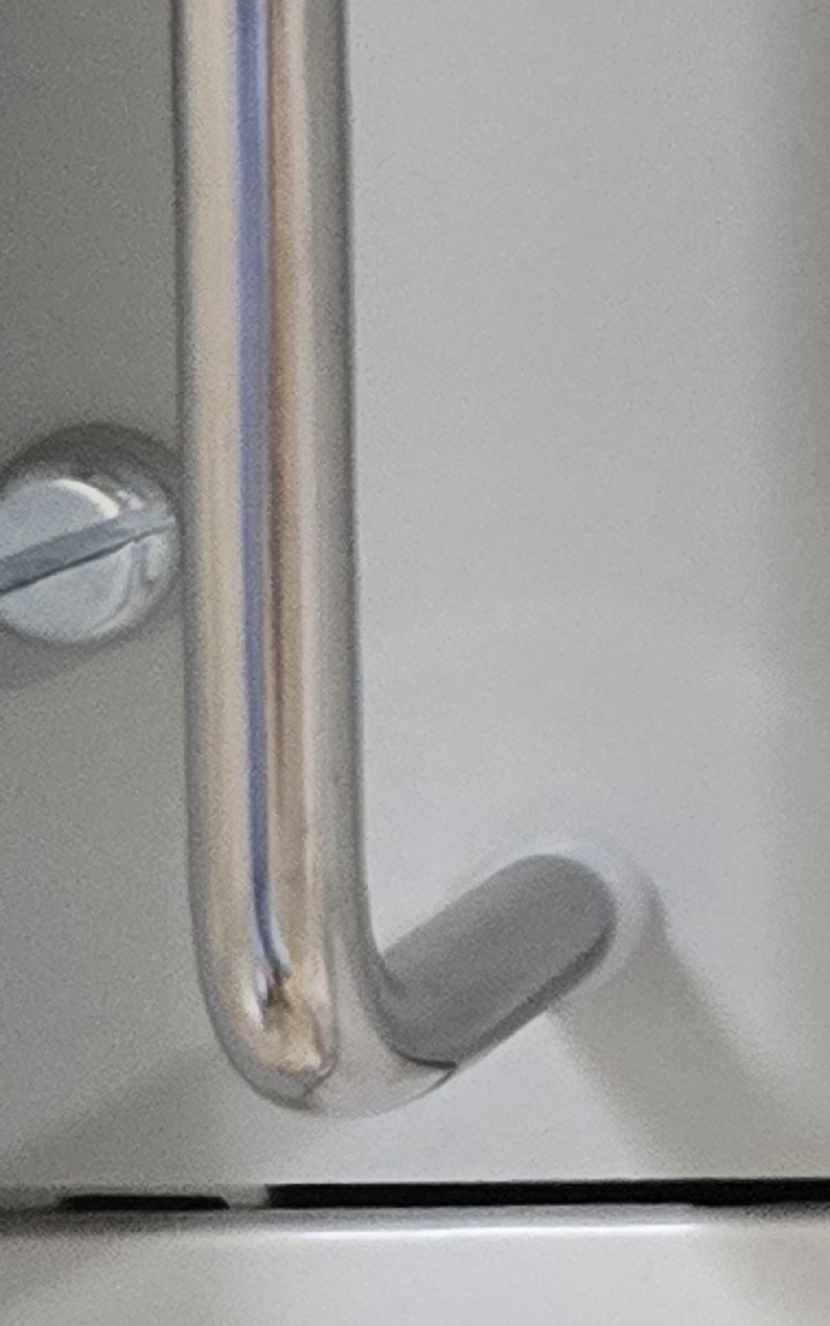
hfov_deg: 5.9
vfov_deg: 11.9
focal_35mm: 161
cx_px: 4012
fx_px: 5824
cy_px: -1149
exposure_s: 1/120
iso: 1000
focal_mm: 6.3
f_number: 1.7
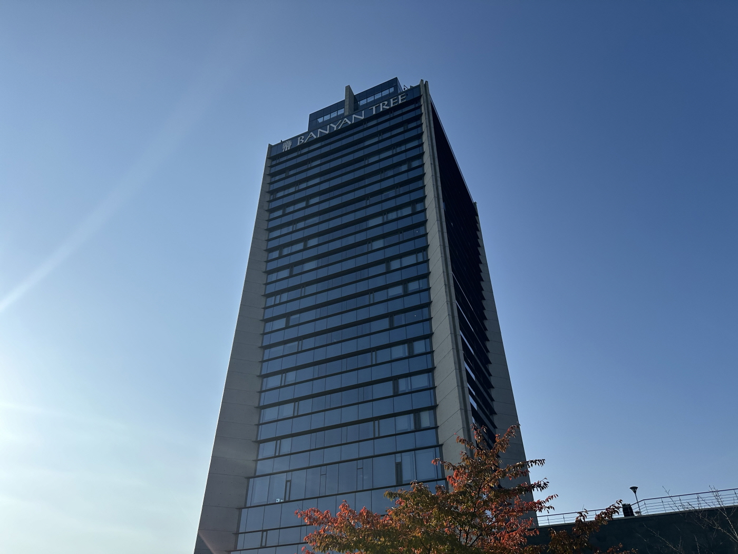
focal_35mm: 24
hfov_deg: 71.6
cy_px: 277
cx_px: 369
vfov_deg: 56.8
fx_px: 512
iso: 80
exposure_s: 1/7042
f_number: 1.78
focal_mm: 6.86
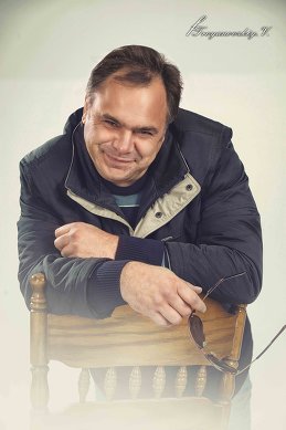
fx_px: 1216
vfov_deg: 20.0
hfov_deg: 13.4
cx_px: 143
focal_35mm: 102
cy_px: 215
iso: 200
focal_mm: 102
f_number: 7.1
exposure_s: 1/160
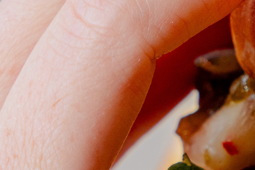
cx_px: 555
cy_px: 121
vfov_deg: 2.9
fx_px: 3358
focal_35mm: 474
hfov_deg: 4.3
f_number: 5.6
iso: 640
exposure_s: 1/200
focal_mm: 70
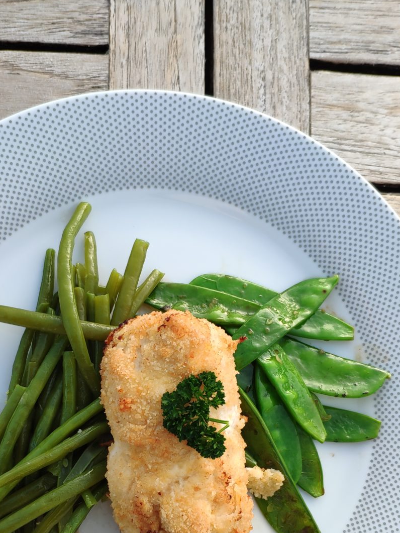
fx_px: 585
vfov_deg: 47.4
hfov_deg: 37.6
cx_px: 157
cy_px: 392
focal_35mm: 38
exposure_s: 1/173
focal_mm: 4.22
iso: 100
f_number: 1.8
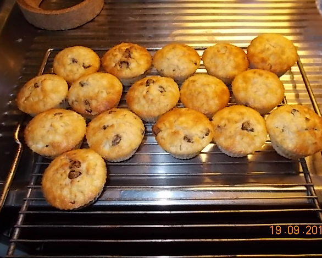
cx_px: 171
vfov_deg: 45.8
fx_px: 305
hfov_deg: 55.6
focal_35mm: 32
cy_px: 129
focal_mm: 5.3
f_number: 3.4
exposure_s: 1/25
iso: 200
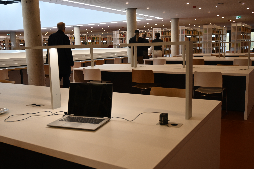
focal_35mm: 34
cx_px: 127
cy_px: 84
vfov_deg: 38.4
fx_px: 243
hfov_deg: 55.1
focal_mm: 23
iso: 400
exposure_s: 1/160
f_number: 4.2
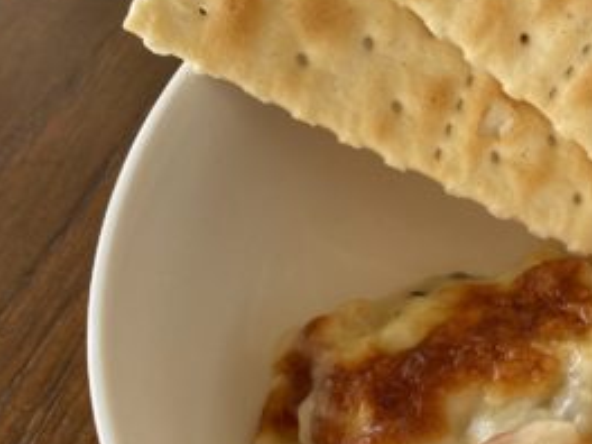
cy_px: 289
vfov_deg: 23.2
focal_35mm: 63
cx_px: 657
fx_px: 1077
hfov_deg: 27.9
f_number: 1.8
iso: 64
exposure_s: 1/122
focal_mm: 4.25
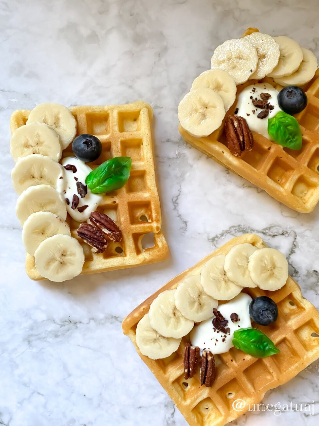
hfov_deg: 53.1
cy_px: 213
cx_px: 160
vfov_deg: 67.3
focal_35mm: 26
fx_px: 319
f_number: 1.8
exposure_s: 1/60
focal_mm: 4.25
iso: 125
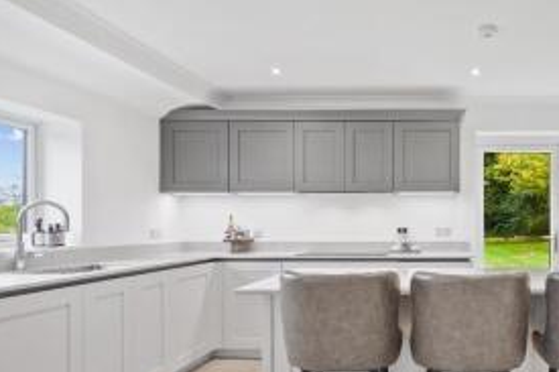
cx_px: 429
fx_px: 403
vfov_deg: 48.5
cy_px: 255
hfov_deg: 64.6
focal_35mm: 26
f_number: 4
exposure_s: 1/3
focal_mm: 10
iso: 100
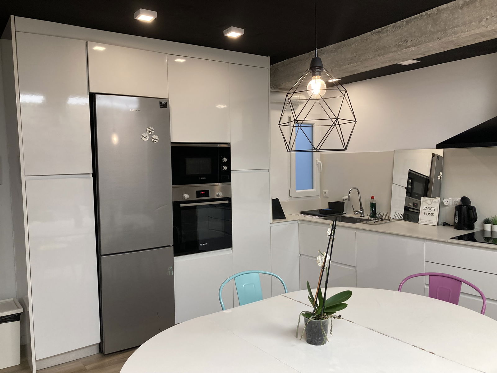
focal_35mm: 28
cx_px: 248
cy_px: 186
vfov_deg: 49.7
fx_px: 402
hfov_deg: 63.4
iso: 64
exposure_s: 1/50
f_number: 1.8
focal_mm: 3.99
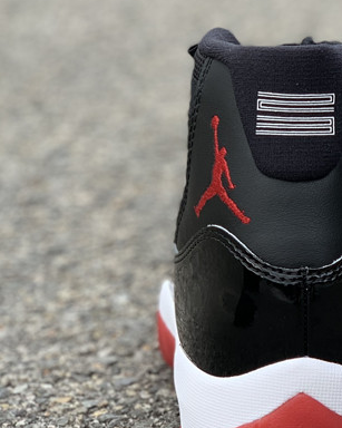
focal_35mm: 119
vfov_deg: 16.2
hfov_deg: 12.4
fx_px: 1506
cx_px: 483
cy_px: 226
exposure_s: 1/123
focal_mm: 6
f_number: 2.4
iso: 16
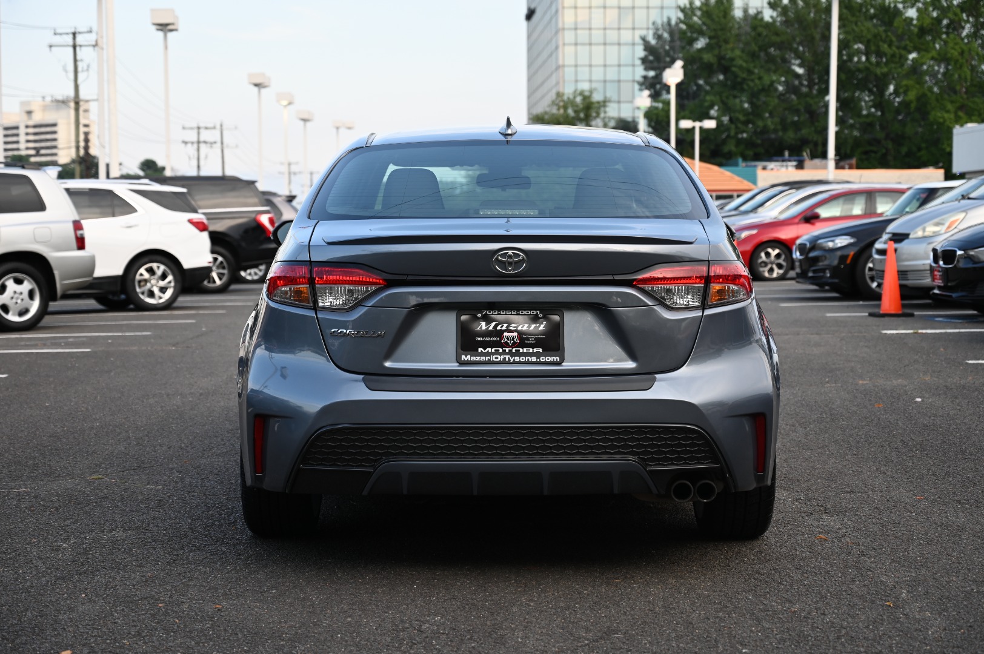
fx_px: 1666
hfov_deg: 32.9
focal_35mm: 61
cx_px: 492
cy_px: 327
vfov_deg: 22.2
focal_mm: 61
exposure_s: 1/250
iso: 200
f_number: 4.5
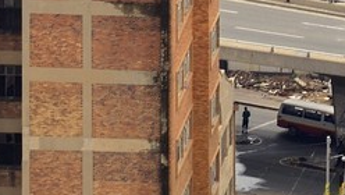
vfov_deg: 0.9
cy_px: -579
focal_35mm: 1349
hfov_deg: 1.6
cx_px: 88
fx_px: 12351
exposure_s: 1/400
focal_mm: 200
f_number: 5.6
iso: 100
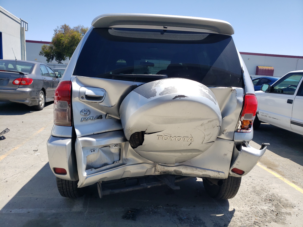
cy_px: 114
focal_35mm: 26
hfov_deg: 67.3
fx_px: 228
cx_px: 152
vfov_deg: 53.1
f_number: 1.5
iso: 50
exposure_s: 1/2500
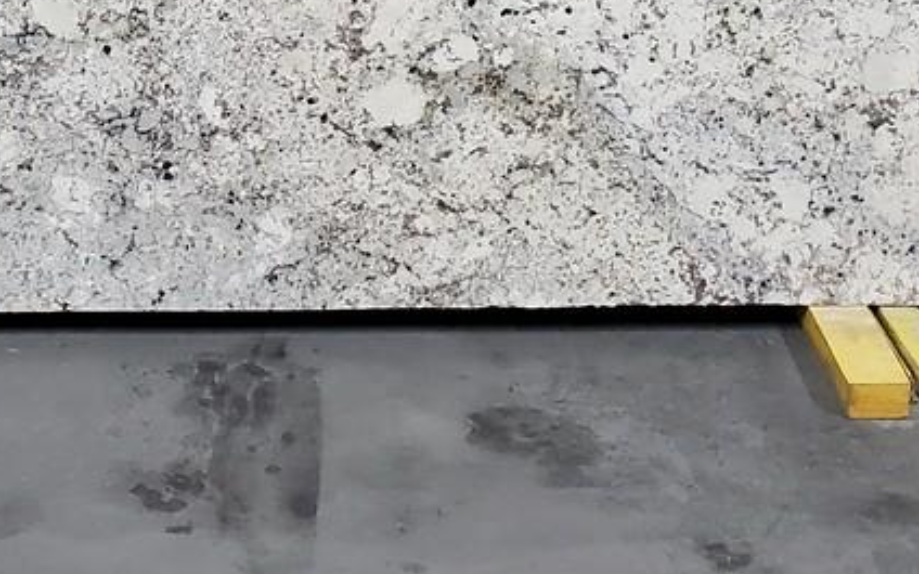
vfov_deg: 15.1
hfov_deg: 26.2
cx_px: 264
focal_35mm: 78
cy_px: -375
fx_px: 1954
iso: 400
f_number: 2.4
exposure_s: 1/40
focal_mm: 4.3
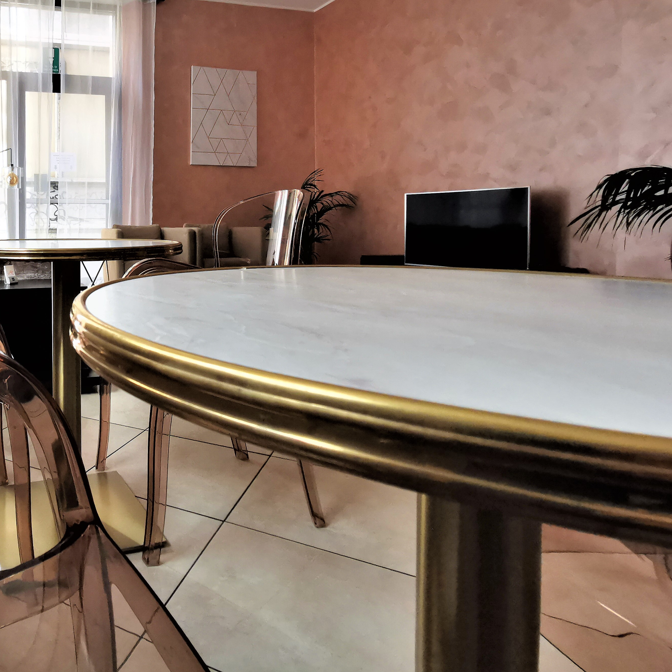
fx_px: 571
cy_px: 238
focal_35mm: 26
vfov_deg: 59.9
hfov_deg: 55.3
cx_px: 106
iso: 100
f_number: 2.2
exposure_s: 1/100
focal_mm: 2.26
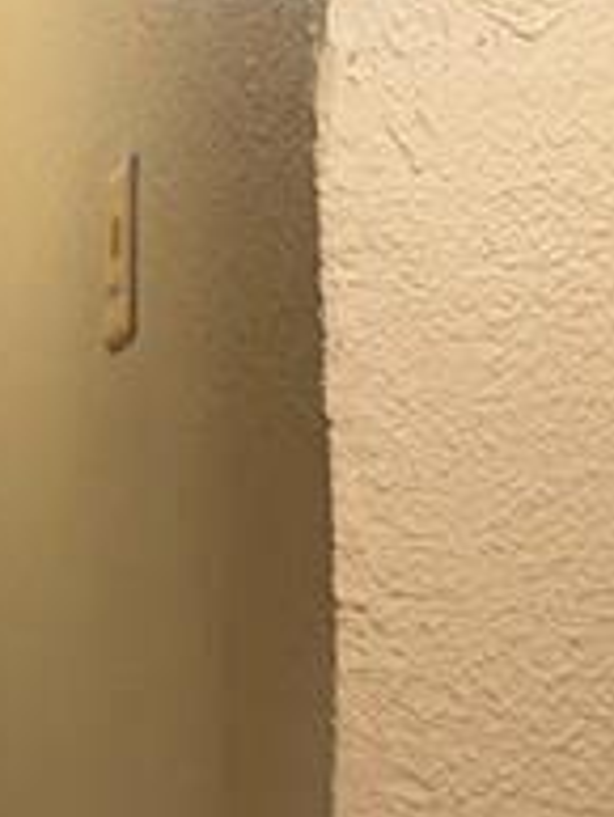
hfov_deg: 7.6
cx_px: -432
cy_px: 1164
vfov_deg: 10.1
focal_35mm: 191
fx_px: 4512
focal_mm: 6.76
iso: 160
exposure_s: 1/168
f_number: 1.78
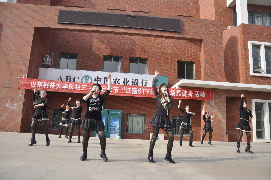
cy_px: 90
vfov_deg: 47.8
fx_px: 203
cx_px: 136
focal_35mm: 27
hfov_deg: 67.4
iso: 400
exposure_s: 1/1250
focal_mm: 18
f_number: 5
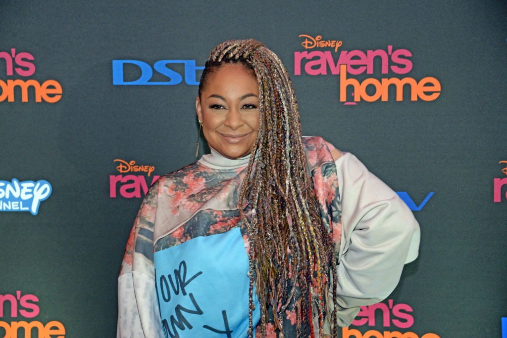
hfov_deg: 23.9
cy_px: 169
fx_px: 1198
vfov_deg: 16.1
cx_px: 254
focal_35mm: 85
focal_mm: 85
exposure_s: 1/60
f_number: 5
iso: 1600
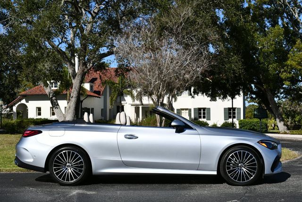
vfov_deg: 27.0
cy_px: 101
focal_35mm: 50
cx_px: 151
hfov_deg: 39.6
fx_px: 420
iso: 100
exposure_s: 1/320
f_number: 9
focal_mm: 25
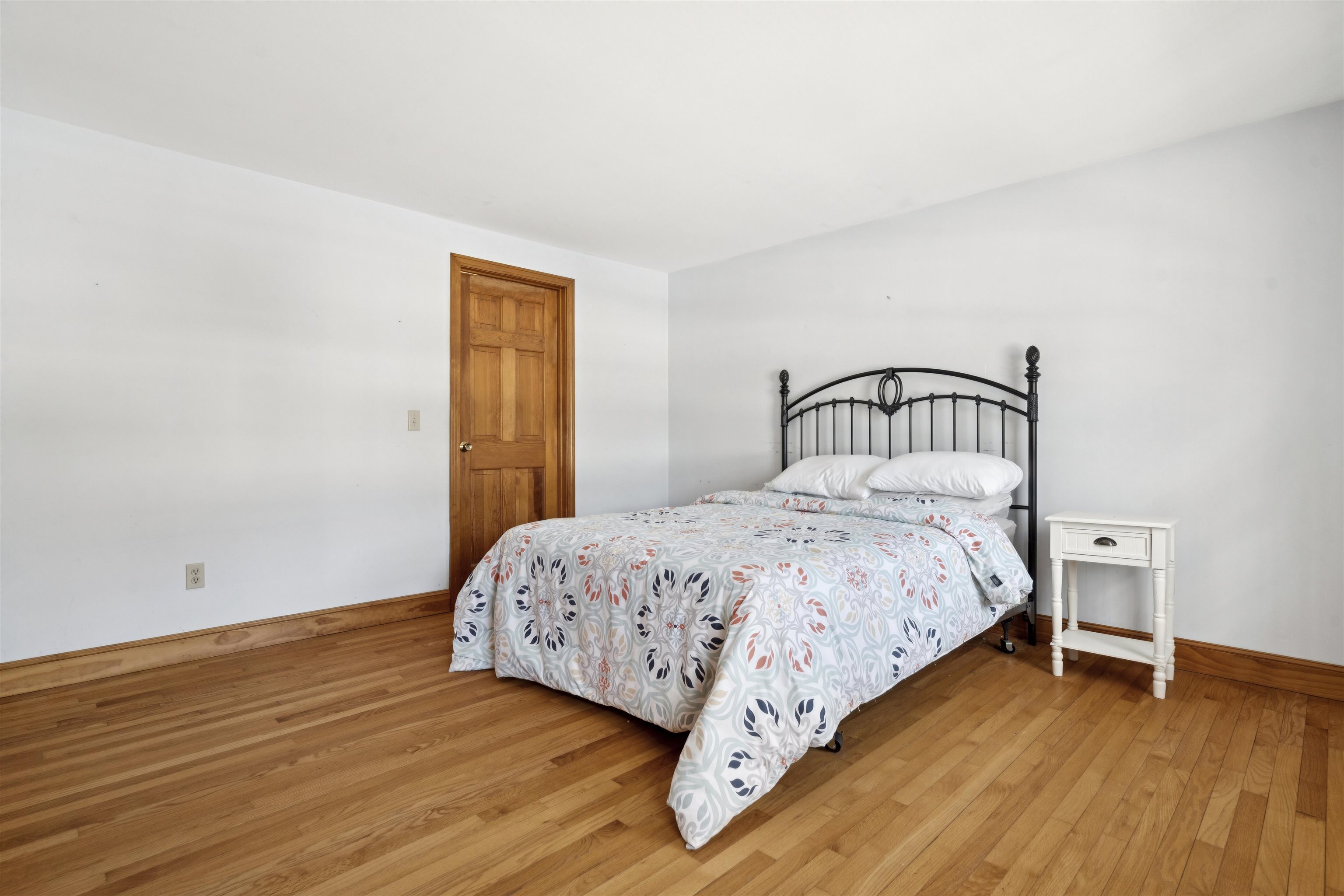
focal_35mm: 17
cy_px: 448
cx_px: 672
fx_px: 635
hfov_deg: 93.3
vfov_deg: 70.4
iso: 640
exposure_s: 1/25
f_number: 8
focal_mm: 17
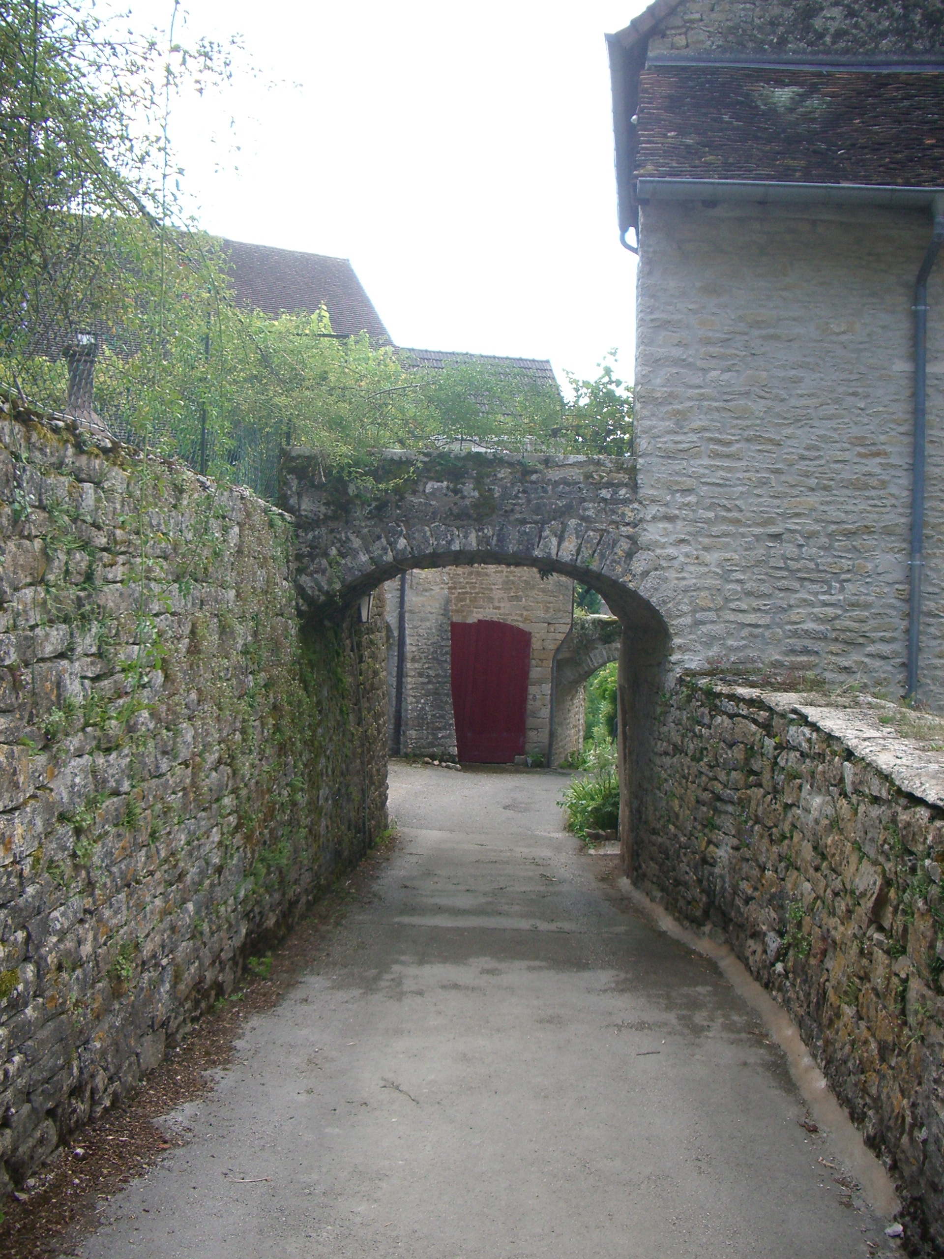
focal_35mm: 35
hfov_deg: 40.7
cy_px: 630
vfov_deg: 52.6
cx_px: 472
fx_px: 1273
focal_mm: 5.8
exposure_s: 1/200
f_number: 2.6
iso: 80
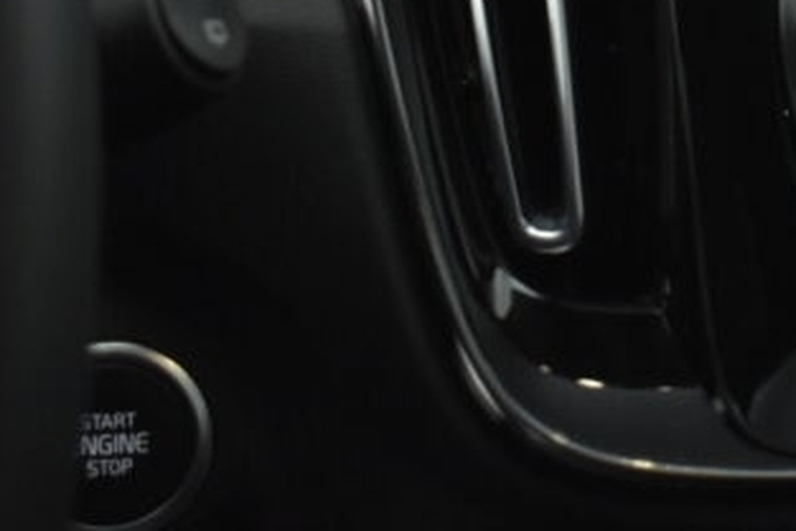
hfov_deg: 18.9
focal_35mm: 98
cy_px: -104
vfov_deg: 13.6
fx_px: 2168
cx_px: 1114
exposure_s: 1/100
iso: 1600
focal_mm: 20
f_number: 3.8
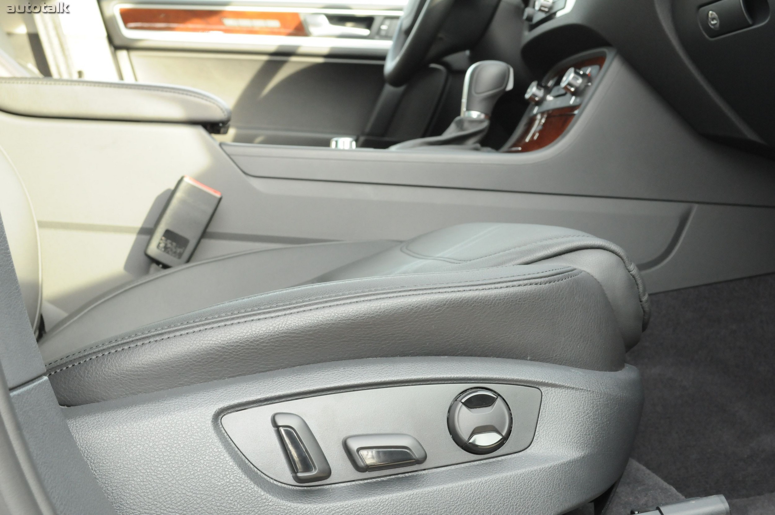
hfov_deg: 41.2
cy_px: 258
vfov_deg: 28.0
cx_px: 388
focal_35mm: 48
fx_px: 1032
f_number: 8
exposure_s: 1/60
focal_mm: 32
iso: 1250
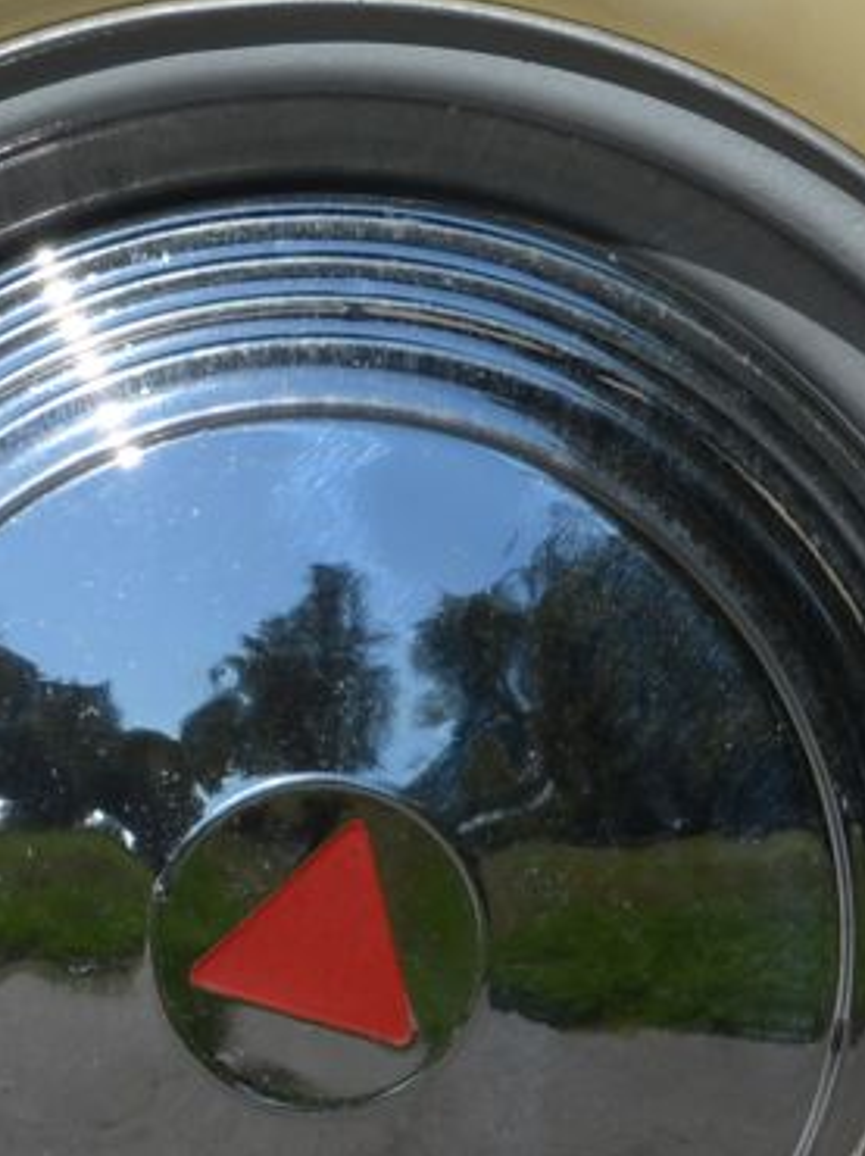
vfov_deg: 2.8
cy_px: 781
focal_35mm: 715
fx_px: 23850
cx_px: 306
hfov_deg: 2.1
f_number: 10
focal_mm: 102
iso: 100
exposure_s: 1/400
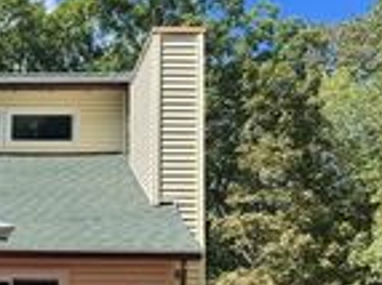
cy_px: 342
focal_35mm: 84
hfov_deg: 21.8
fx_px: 926
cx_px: -64
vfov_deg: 16.8
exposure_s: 1/1488
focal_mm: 6.76
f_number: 1.78
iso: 80
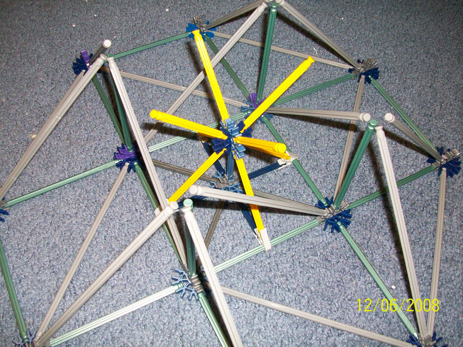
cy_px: 174
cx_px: 232
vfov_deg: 41.8
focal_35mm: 34
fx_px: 455
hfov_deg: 54.0
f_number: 2.8
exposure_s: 1/60
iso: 160
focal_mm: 5.7
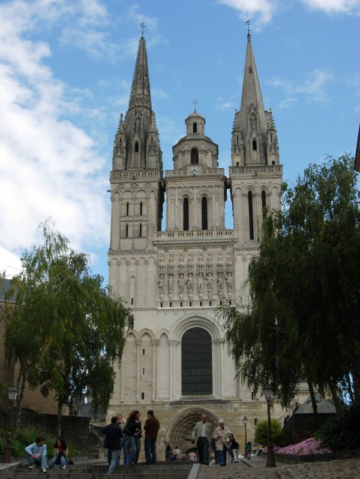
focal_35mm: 51
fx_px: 707
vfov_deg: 37.5
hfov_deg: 28.6
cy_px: 240
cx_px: 180
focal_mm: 10.6
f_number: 5.4
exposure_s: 1/296
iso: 79
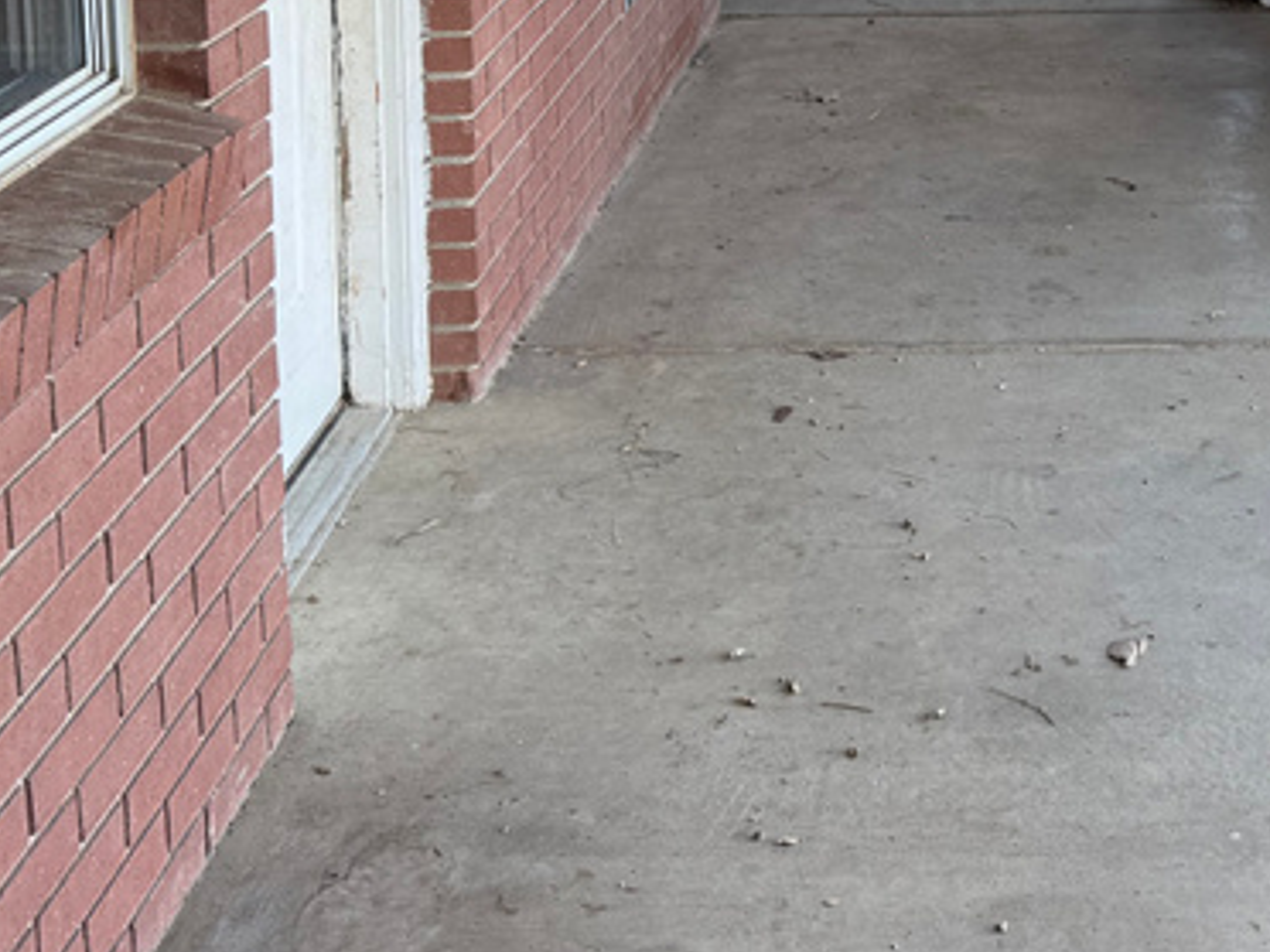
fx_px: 2421
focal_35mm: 66
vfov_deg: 20.6
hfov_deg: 28.3
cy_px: -232
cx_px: 1130
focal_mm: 6.76
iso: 64
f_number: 1.78
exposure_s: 1/121
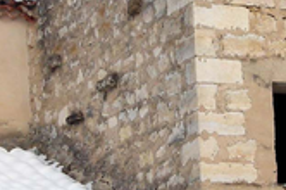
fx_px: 1966
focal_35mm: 248
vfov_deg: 5.5
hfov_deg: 8.3
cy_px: 71
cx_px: 154
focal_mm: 7.9
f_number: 2.8
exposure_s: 1/545
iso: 64
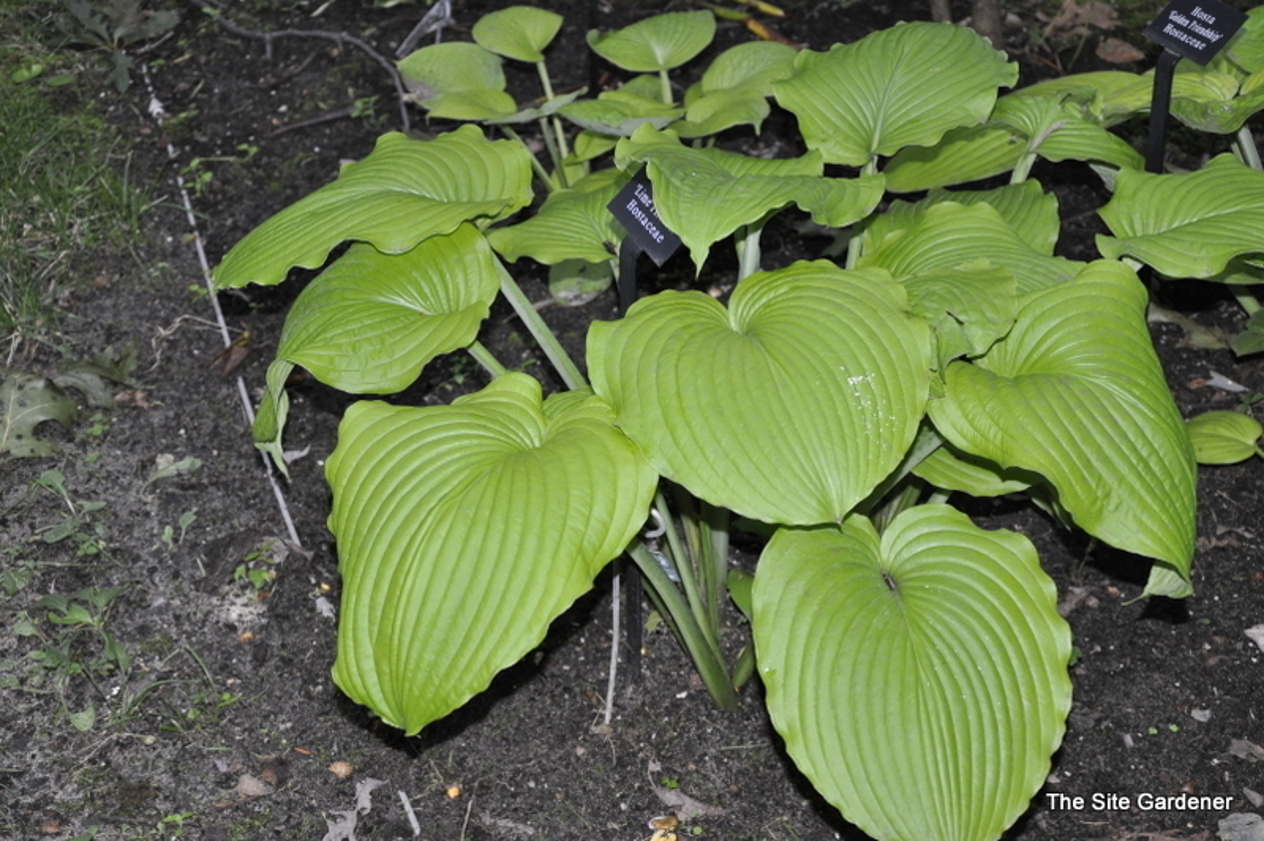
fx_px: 2631
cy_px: 420
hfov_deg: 27.0
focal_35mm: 75
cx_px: 632
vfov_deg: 18.2
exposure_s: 1/60
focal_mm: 50
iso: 800
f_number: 5
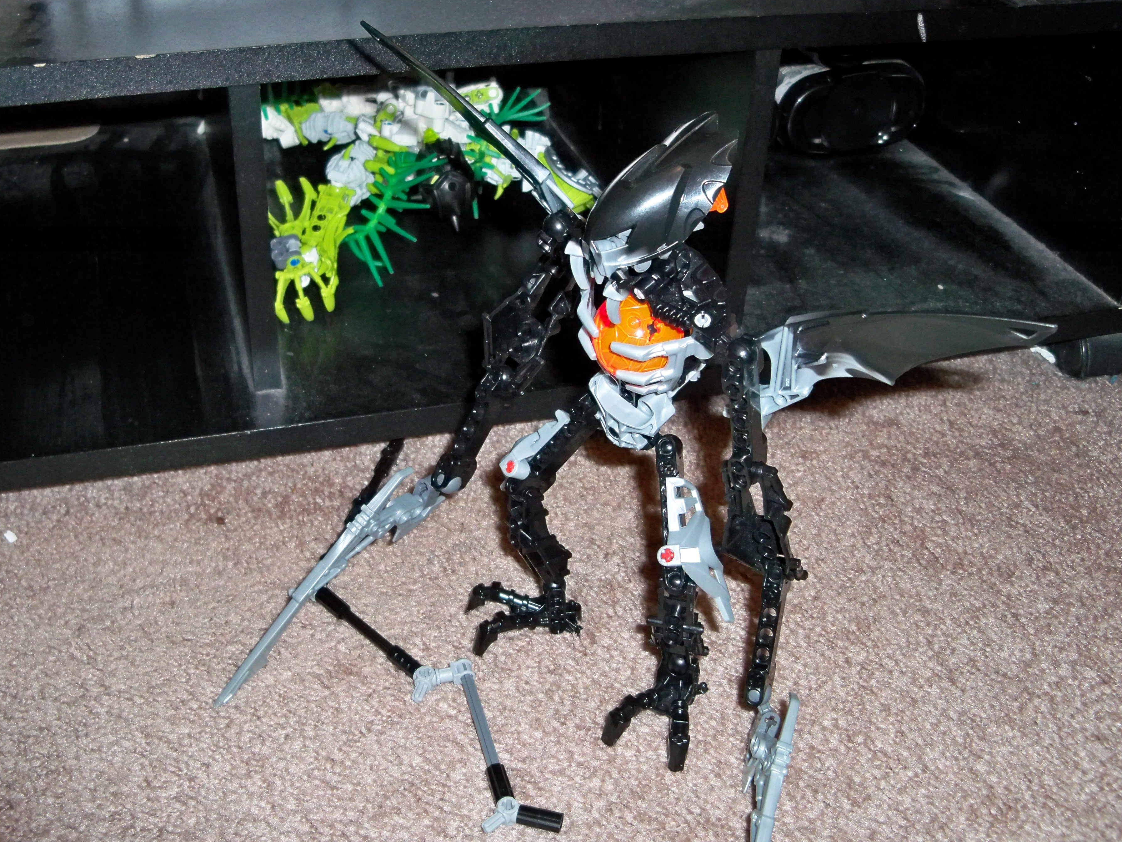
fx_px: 1264
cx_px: 541
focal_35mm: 39
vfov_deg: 36.8
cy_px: 450
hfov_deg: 47.9
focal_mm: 6.2
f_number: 3.5
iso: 200
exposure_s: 1/30
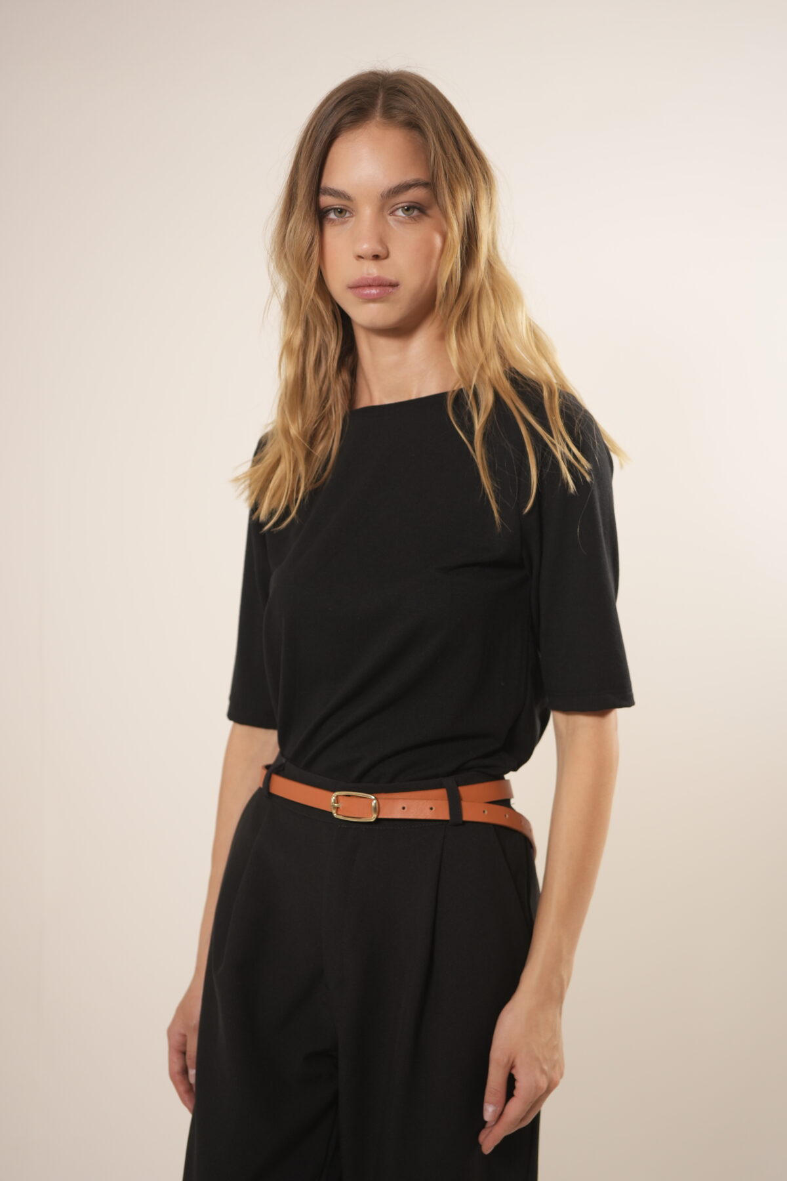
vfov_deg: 39.6
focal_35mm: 50
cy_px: 590
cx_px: 394
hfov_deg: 27.0
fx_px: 1639
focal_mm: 50
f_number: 3.2
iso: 640
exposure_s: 1/100
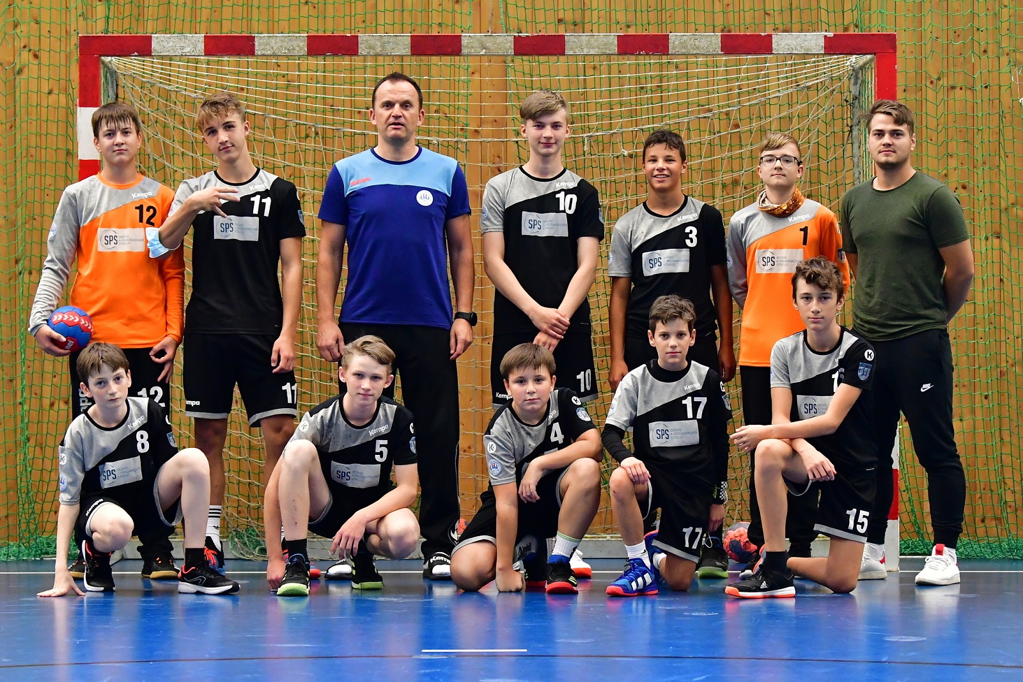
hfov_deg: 19.5
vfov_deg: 13.0
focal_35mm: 105
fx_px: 2983
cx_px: 512
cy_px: 341
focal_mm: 70
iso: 2500
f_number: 3.5
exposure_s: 1/250
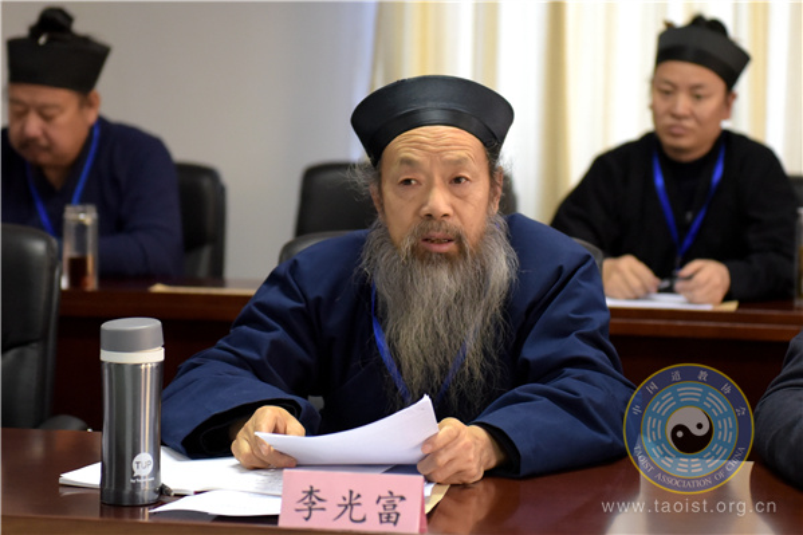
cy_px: 268
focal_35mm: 70
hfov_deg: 28.9
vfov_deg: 19.4
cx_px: 402
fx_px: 1561
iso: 2800
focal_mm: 70
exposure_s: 1/80
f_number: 2.8
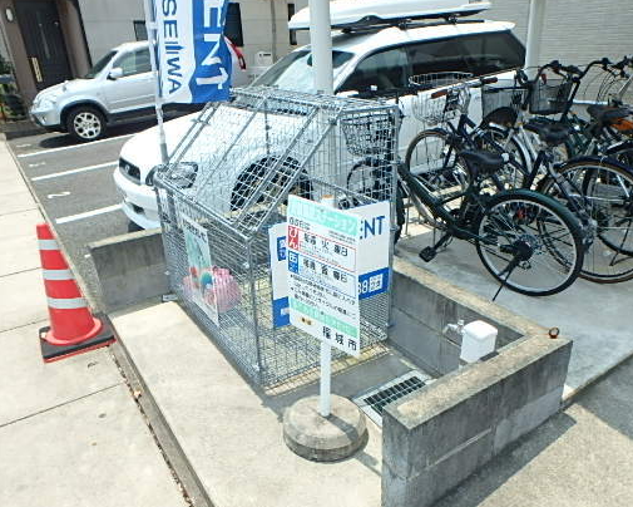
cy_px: 295
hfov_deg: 66.0
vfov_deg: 54.7
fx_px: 487
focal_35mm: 26
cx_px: 337
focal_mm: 3.7
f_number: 3.5
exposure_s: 1/640
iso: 125
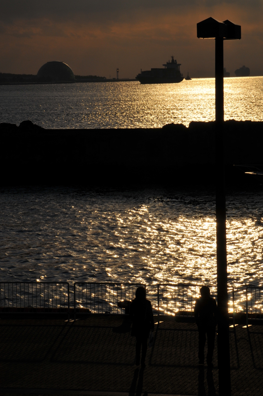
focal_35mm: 138
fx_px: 1516
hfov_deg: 9.9
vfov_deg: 14.9
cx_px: 132
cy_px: 198
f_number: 22
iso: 200
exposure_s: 1/1250
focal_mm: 92
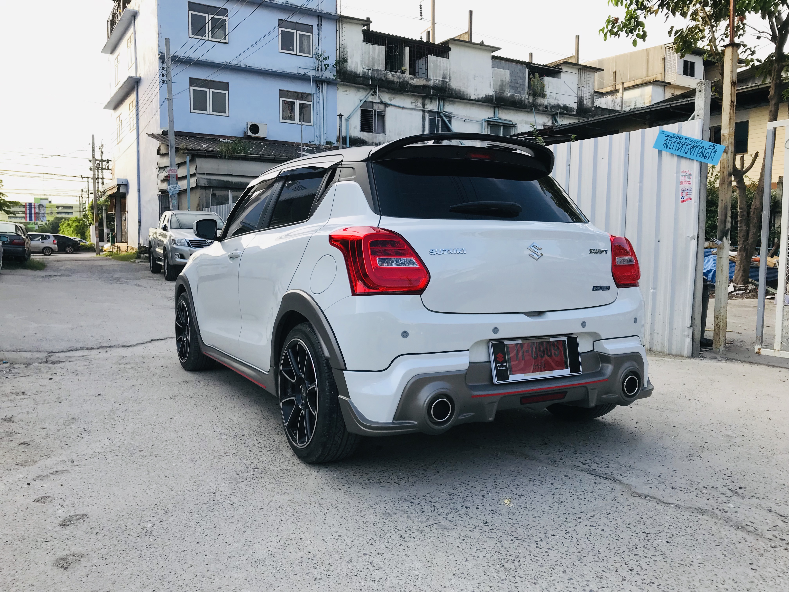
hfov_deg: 63.4
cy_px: 296
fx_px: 638
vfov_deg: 49.7
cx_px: 394
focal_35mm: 28
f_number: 1.8
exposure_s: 1/504
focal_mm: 3.99
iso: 20
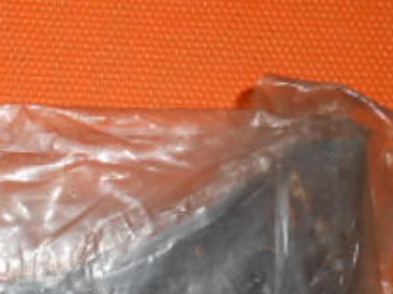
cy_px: 359
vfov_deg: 18.3
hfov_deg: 23.4
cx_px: -83
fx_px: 862
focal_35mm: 76
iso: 80
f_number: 11.5
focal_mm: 4.6
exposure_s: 1/25
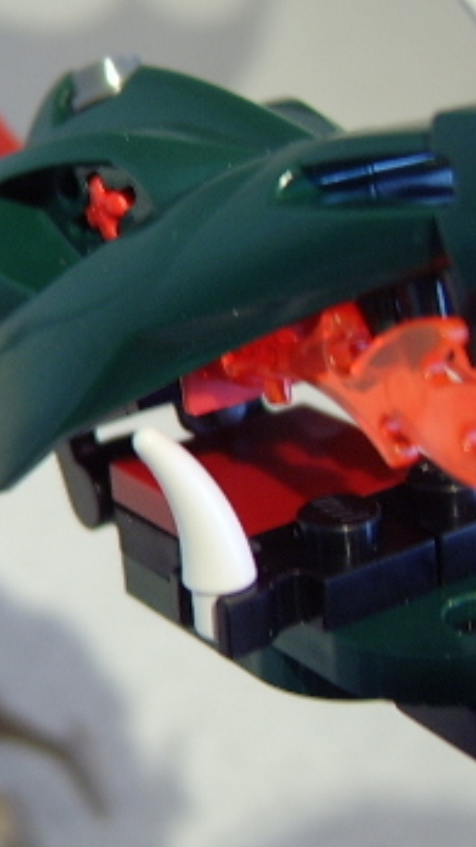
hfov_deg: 19.4
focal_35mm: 62
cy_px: 328
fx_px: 1393
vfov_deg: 33.7
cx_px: 197
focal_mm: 8.13
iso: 100
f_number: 2.7
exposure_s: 1/14
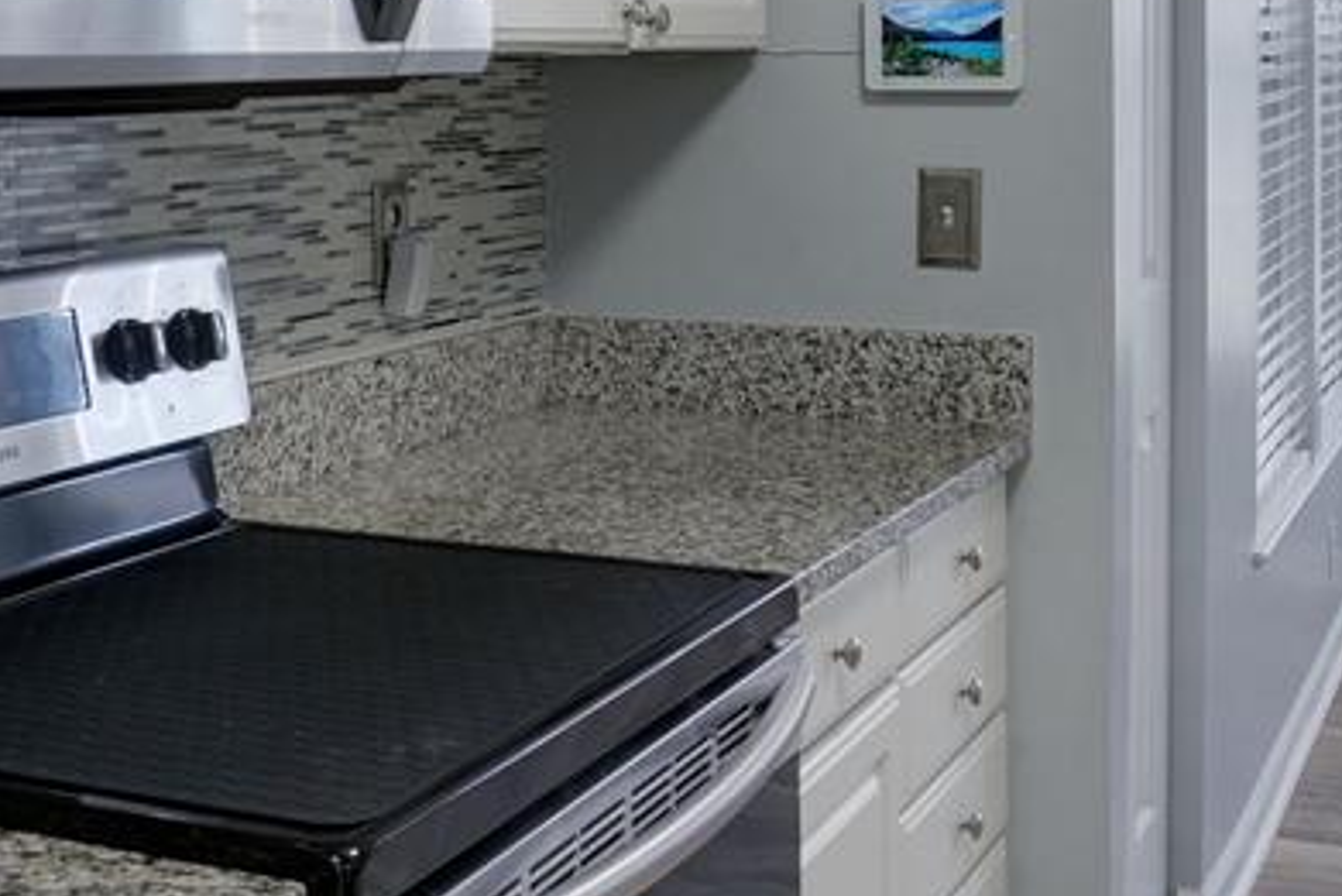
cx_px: 542
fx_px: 2200
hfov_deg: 33.8
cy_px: 5
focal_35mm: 59
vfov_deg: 22.2
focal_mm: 16
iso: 1250
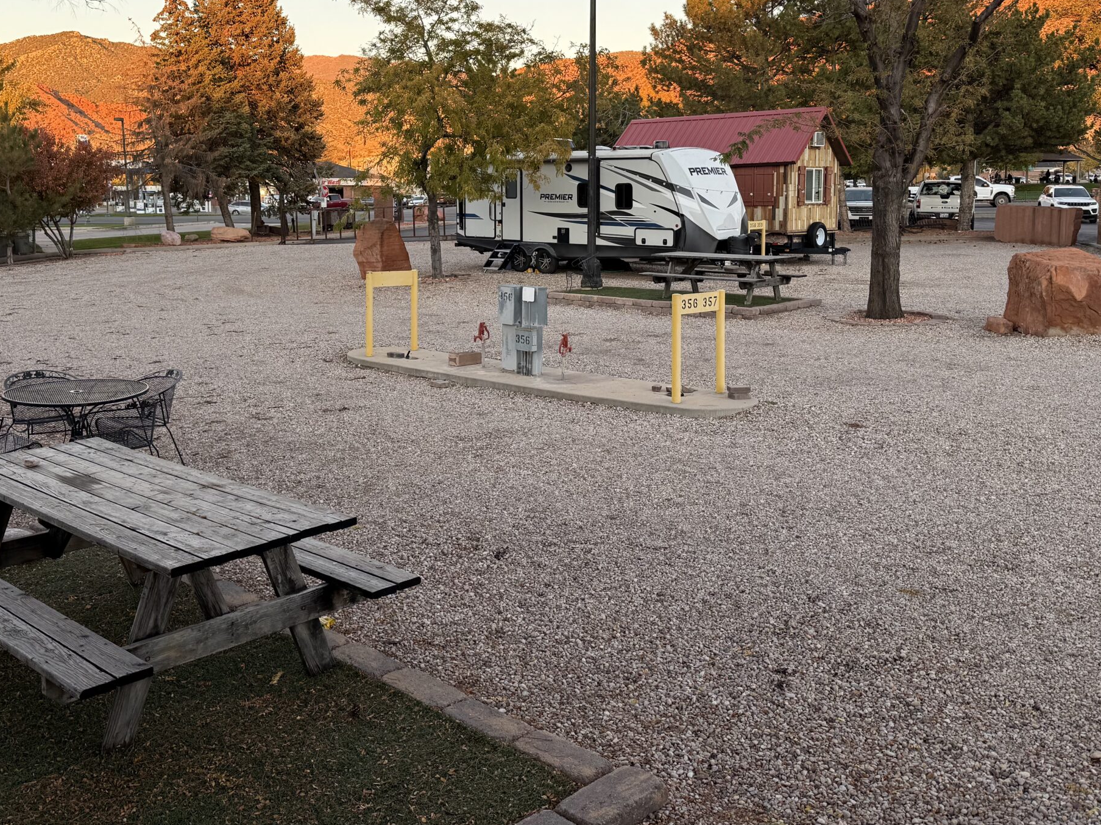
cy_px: 265
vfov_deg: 41.2
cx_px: 494
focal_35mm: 34
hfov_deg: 53.9
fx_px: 1081
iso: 64
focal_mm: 6.76
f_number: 1.78
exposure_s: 1/263
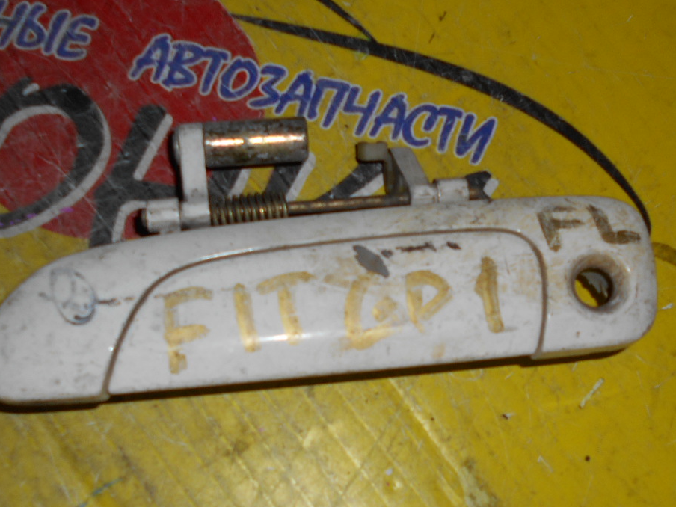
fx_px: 898
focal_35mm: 46
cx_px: 314
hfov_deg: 41.2
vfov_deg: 31.2
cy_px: 345
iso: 80
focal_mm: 4.6
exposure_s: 1/25
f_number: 3.2
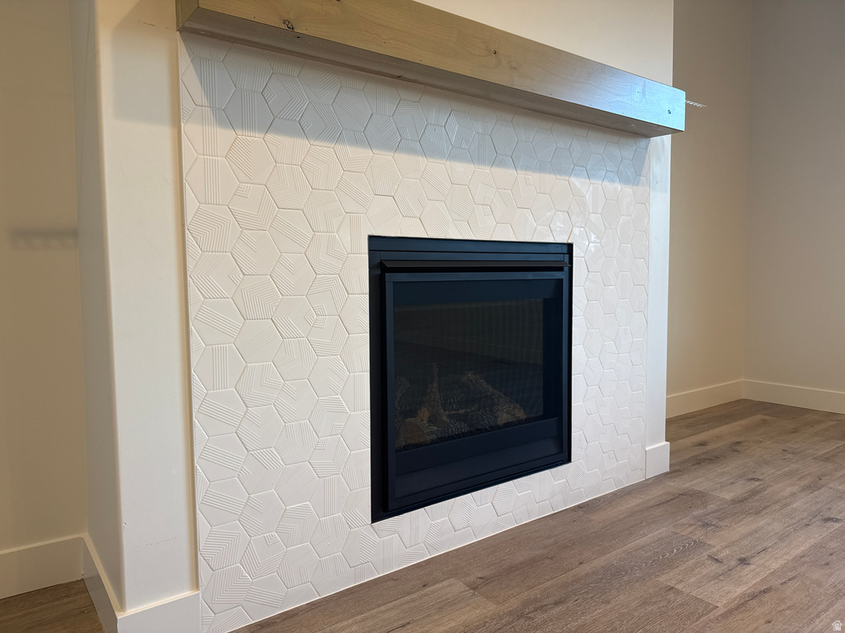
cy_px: 316
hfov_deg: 71.6
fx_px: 586
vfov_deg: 56.8
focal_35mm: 24
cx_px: 422
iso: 125
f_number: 1.78
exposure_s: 1/120
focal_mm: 6.76
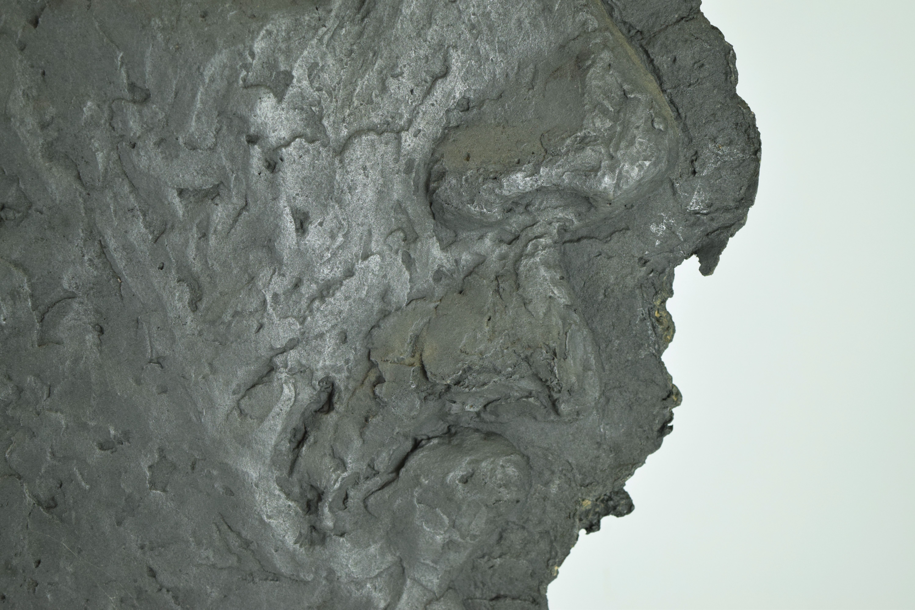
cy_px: 305
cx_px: 458
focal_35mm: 78
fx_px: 1982
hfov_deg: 26.0
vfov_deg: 17.5
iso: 800
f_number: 5.6
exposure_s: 1/125
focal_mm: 52
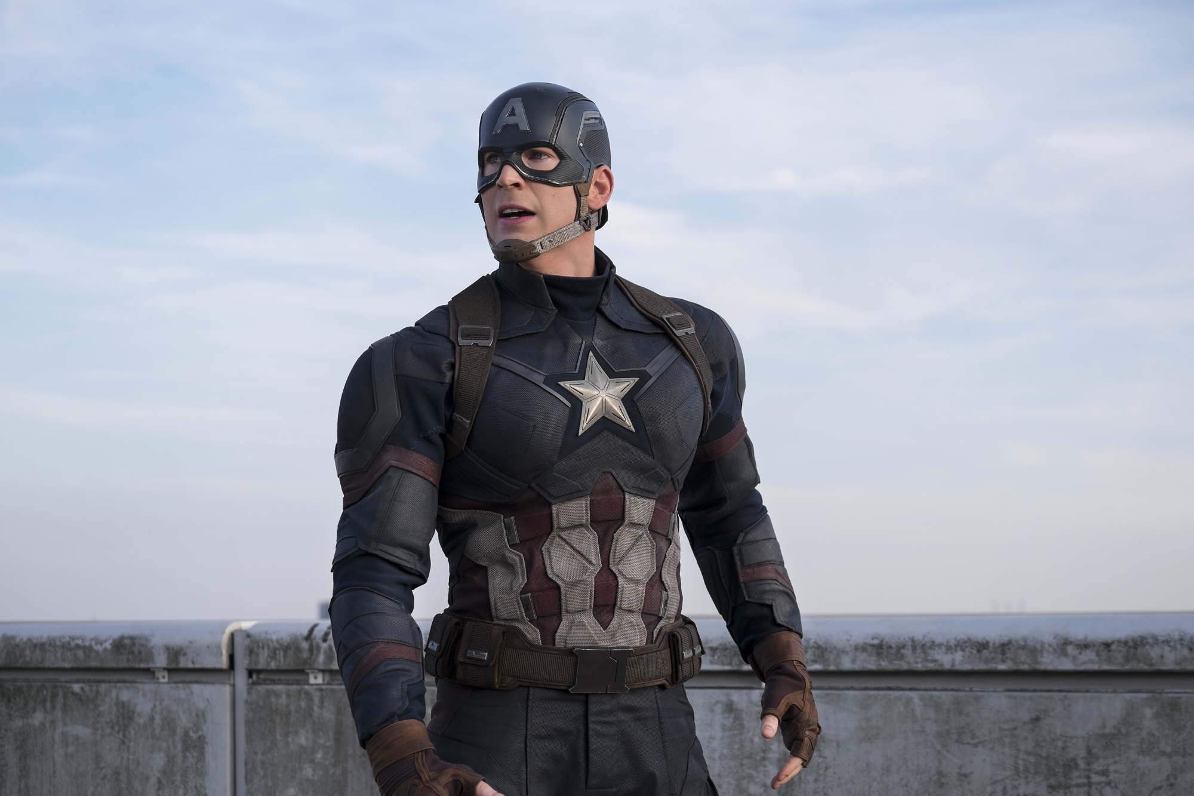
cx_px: 597
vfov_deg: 18.2
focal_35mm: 75
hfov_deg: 27.0
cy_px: 398
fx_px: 2487
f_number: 4.5
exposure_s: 1/320
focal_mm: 50
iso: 200
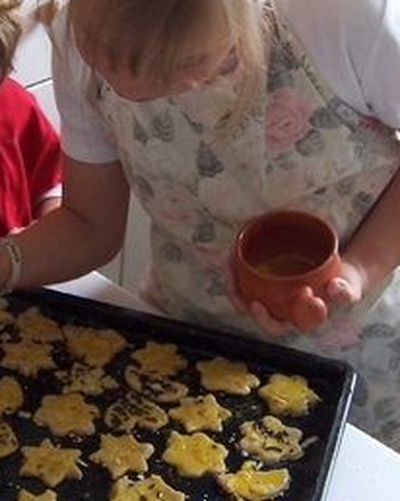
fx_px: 1111
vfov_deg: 25.3
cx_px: 66
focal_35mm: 75
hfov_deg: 20.1
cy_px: 173
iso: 140
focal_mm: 5.5
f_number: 3.4
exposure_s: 1/30
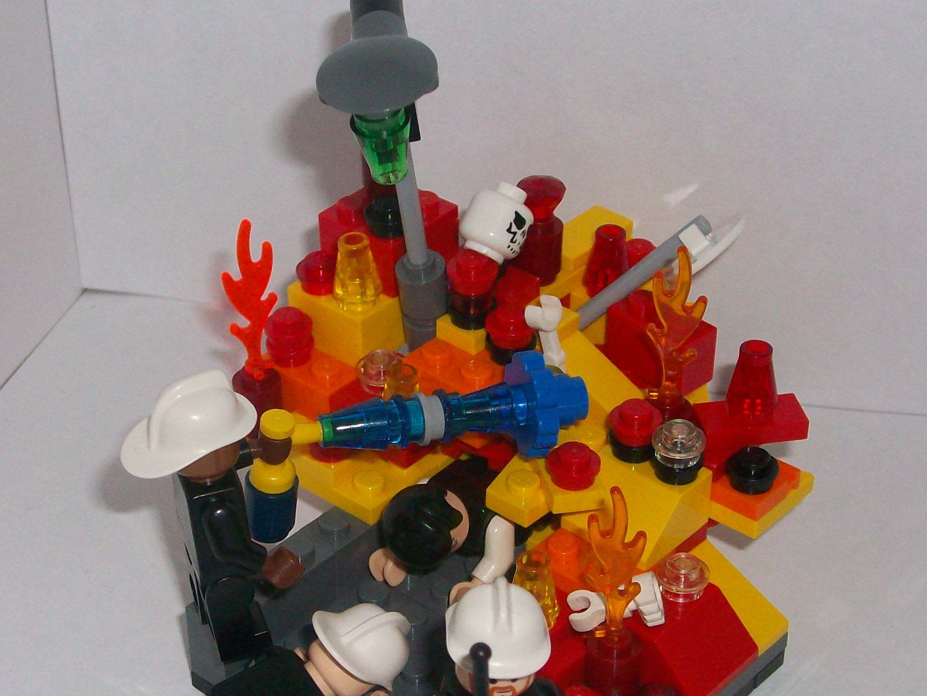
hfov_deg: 24.1
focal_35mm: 81
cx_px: 357
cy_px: 473
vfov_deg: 18.2
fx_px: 2169
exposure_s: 1/70.6
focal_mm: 8.8
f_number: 3.6
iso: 160
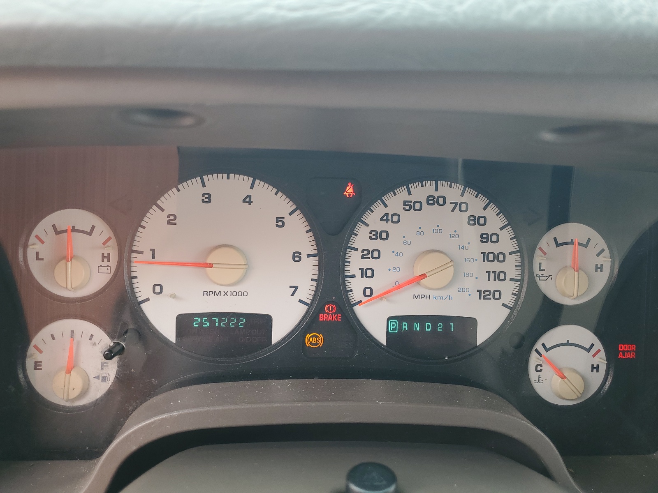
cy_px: 246
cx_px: 329
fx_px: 494
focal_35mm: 26
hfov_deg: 67.3
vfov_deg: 53.1
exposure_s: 1/111
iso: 50
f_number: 1.5
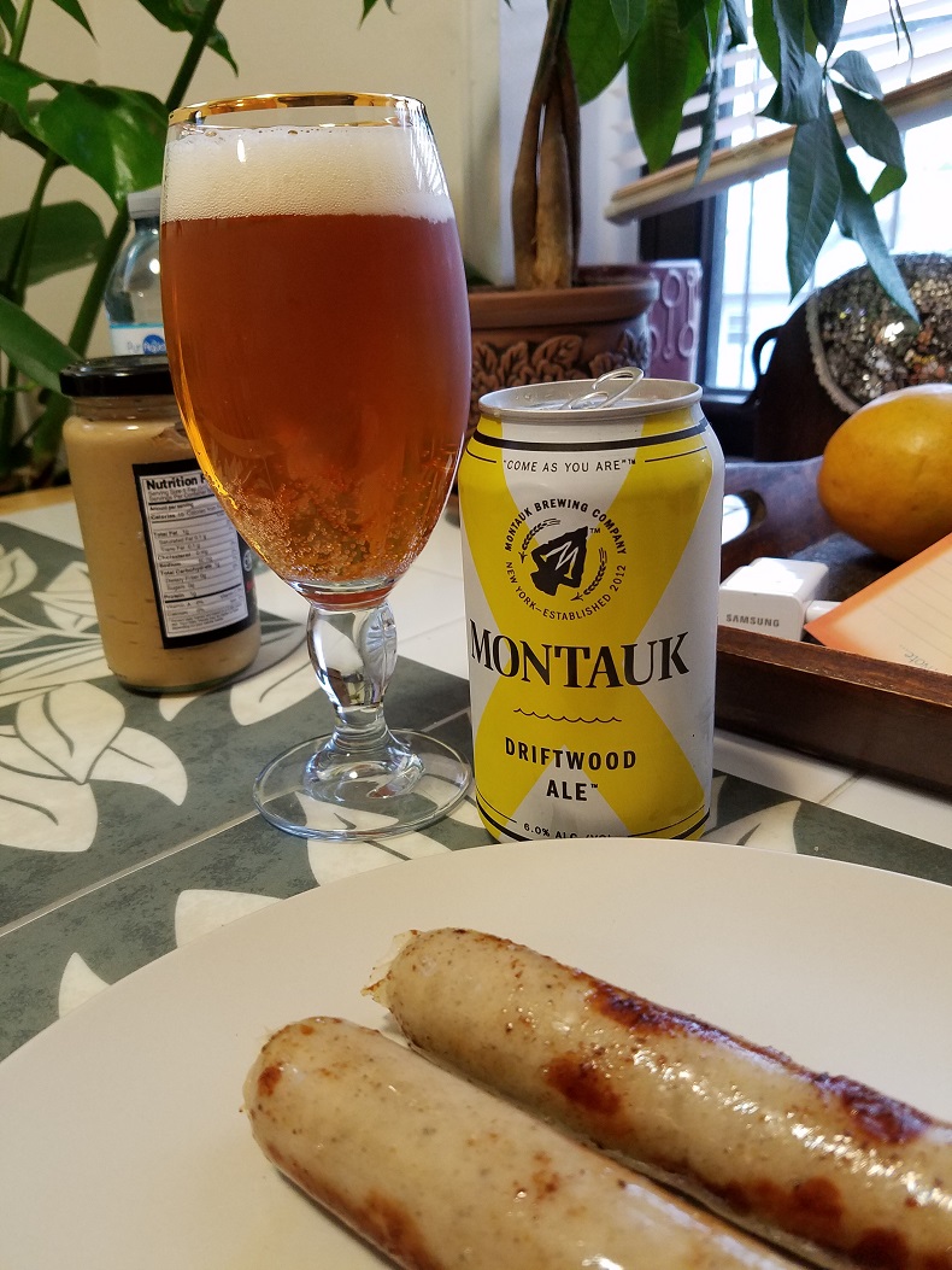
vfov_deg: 67.3
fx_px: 953
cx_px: 476
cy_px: 635
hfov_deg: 53.1
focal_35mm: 26
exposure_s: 1/24
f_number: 1.7
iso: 200
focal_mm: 4.2
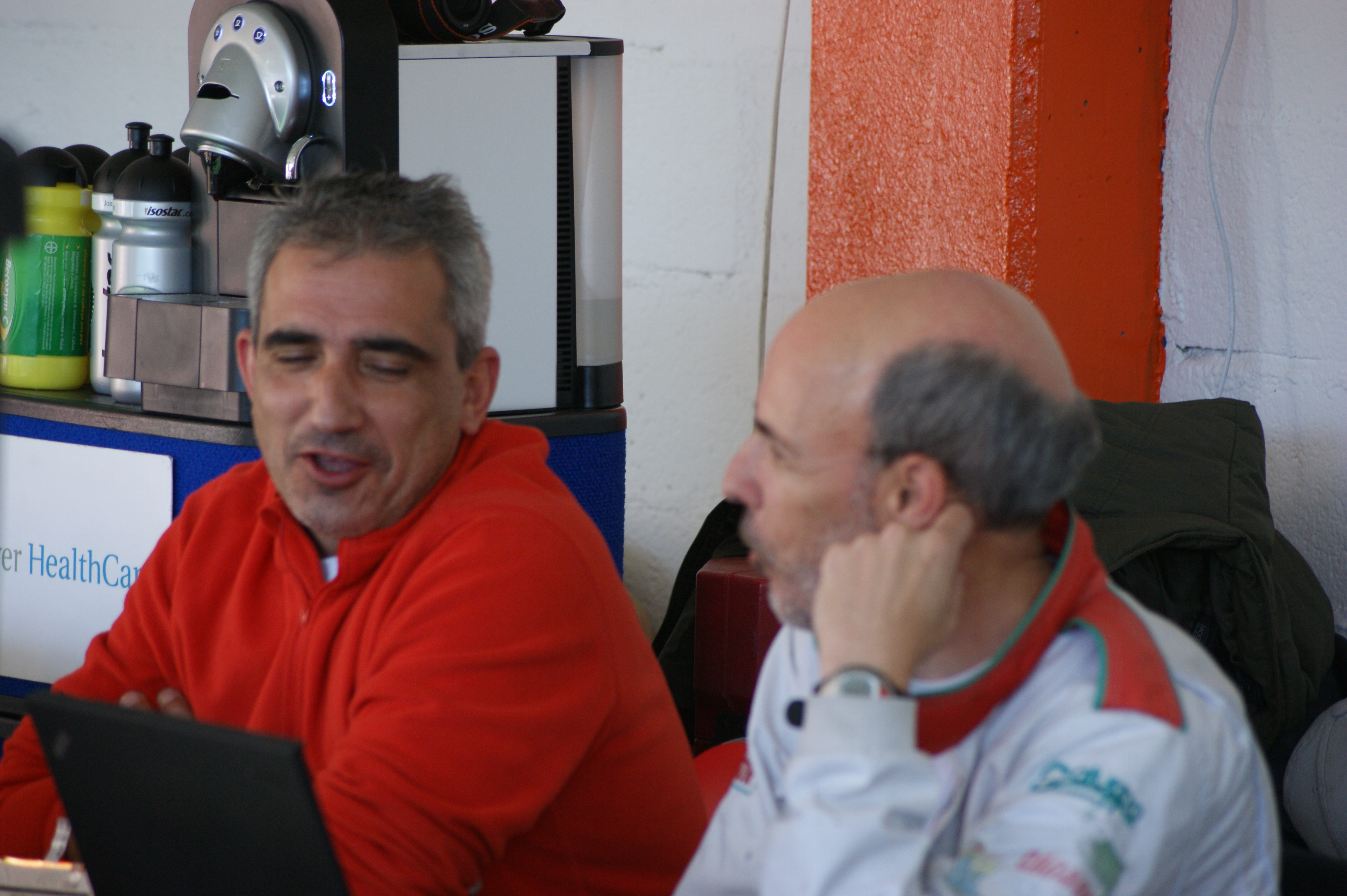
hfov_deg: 10.2
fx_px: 7572
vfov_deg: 6.8
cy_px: 448
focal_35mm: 202
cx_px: 674
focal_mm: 135
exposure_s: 1/250
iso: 400
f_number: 4.5
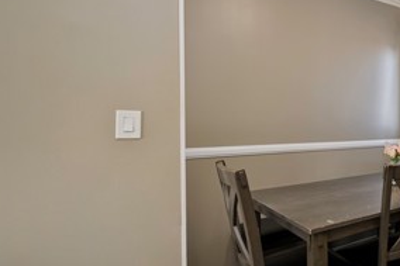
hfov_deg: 50.2
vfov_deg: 47.9
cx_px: 424
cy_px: 129
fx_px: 300
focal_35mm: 27
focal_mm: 12
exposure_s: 1/100
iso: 400
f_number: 4
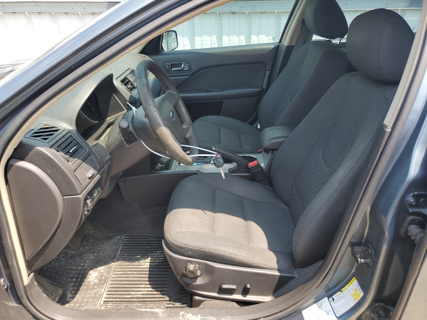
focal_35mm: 26
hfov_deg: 67.3
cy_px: 160
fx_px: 321
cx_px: 214
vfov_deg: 53.1
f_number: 1.5
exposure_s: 1/556
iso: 50
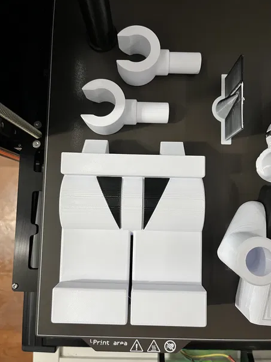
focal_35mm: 27
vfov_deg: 65.3
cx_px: 140
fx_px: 282
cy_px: 183
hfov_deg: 51.3
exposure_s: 1/59
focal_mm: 5.1
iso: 320
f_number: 1.6
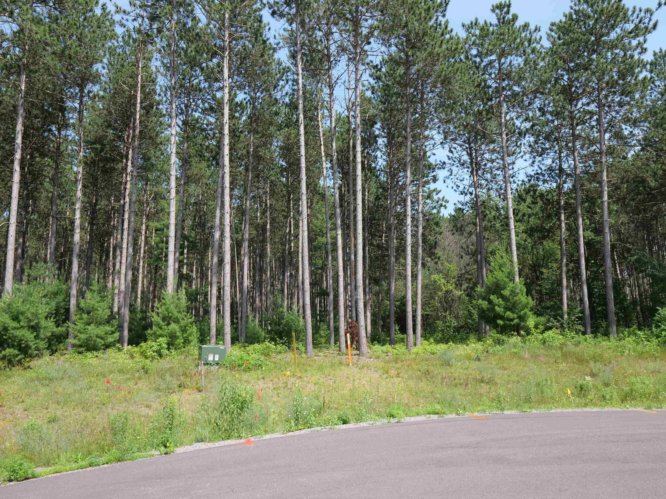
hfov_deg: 69.4
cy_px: 255
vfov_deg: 54.9
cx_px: 335
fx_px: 481
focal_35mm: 25
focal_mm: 12
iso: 100
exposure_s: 1/200
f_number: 5
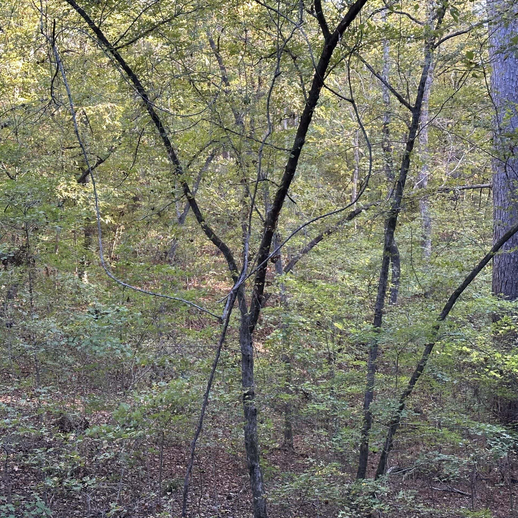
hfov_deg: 29.9
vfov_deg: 30.0
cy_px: 259
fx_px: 965
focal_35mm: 57
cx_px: 194
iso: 160
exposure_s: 1/60
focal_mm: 6.86
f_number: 1.78
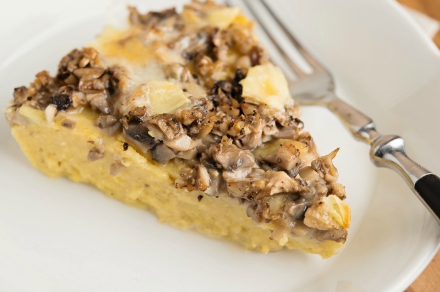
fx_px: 732
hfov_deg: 33.4
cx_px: 220
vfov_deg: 22.6
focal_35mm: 60
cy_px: 146
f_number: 7.1
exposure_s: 1/100
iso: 50
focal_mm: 60
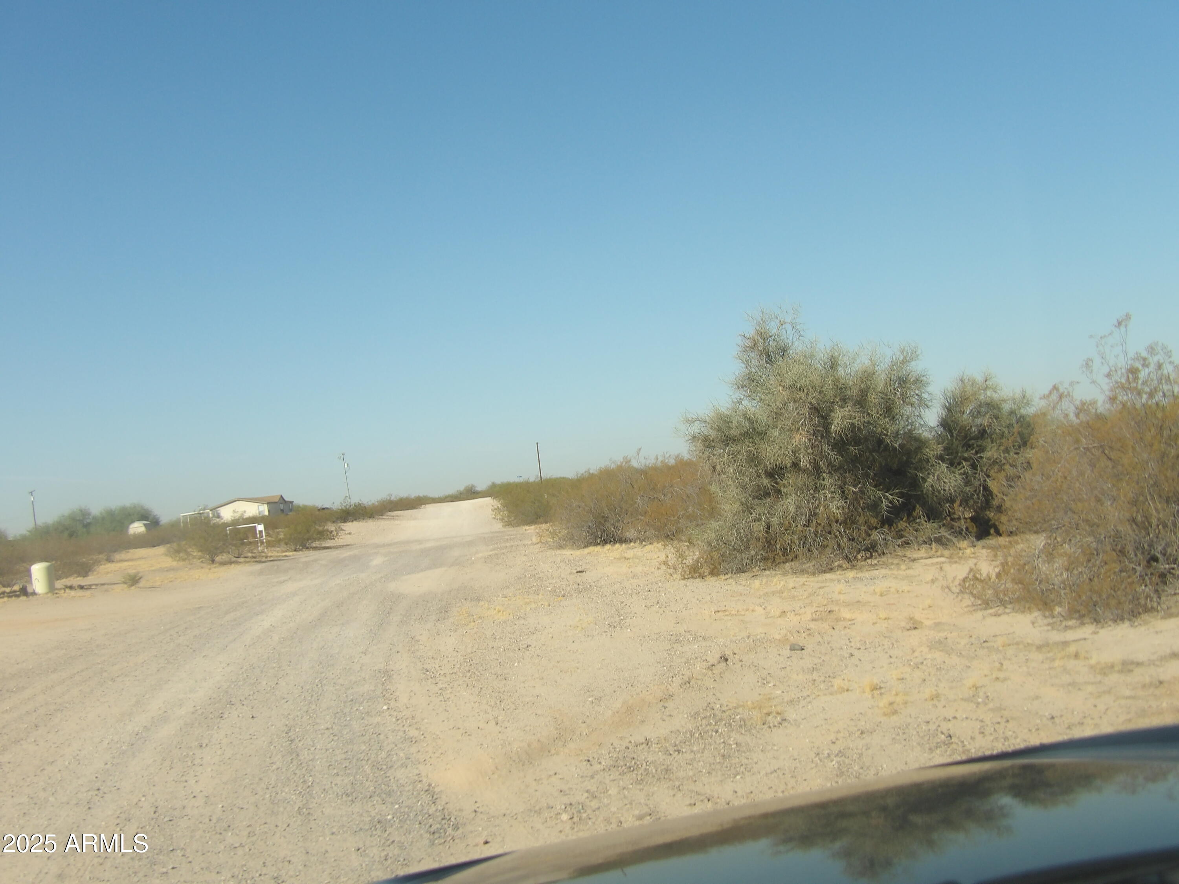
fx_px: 1567
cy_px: 442
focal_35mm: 46
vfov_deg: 31.5
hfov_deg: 41.2
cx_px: 590
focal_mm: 8.2
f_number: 3.8
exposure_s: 1/592
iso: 100
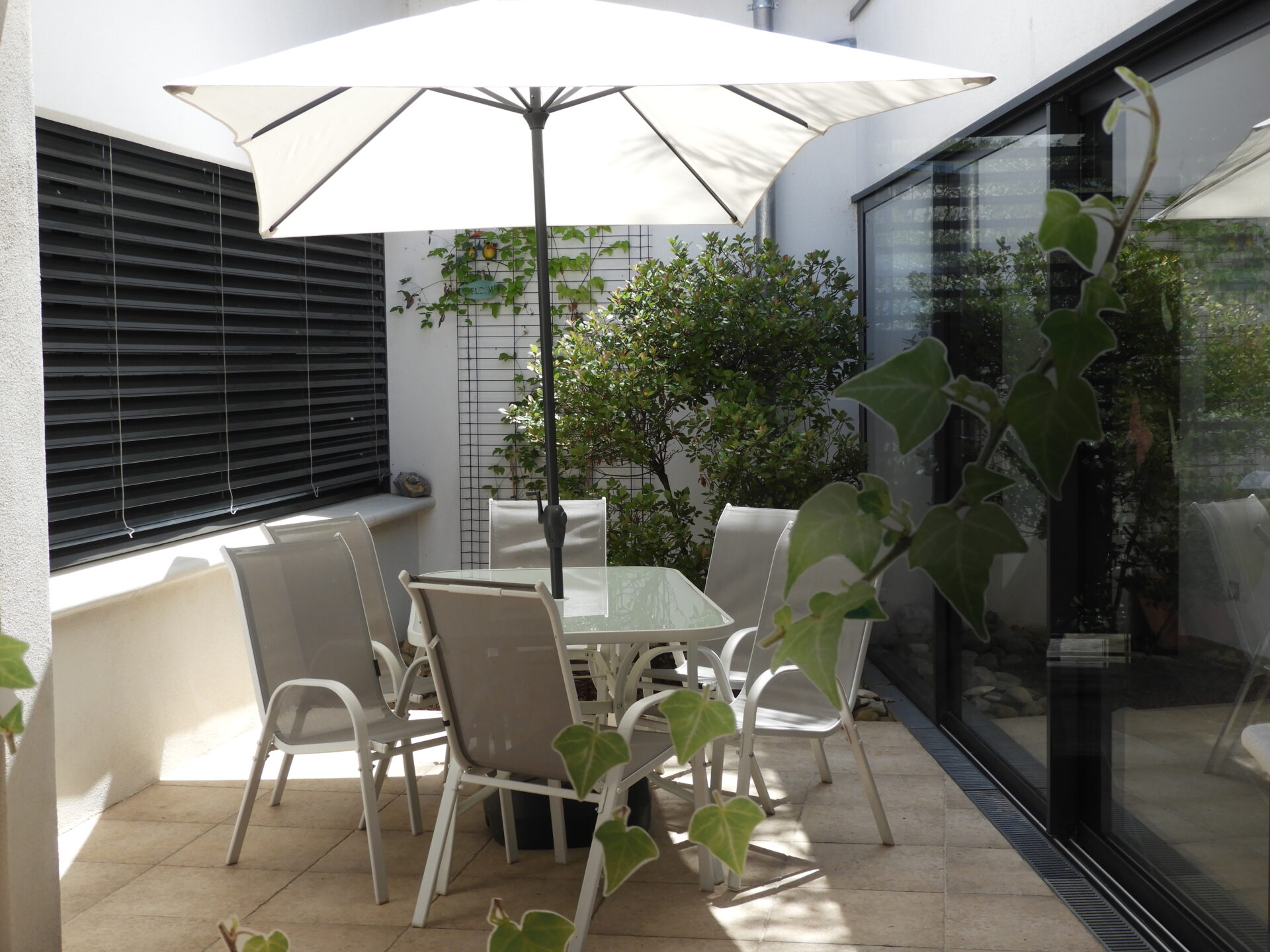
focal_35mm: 50
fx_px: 1834
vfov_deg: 29.1
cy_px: 476
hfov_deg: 38.2
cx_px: 635
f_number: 4
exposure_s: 1/320
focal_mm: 9
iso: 100
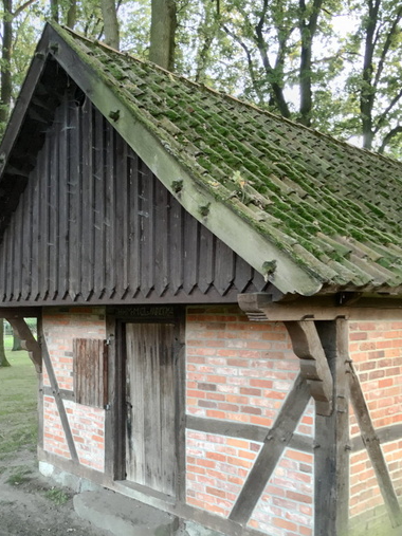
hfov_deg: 41.7
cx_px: 172
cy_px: 310
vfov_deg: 53.7
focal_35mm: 34
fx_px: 527
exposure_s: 1/20
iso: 80
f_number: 2.2
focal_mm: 4.15
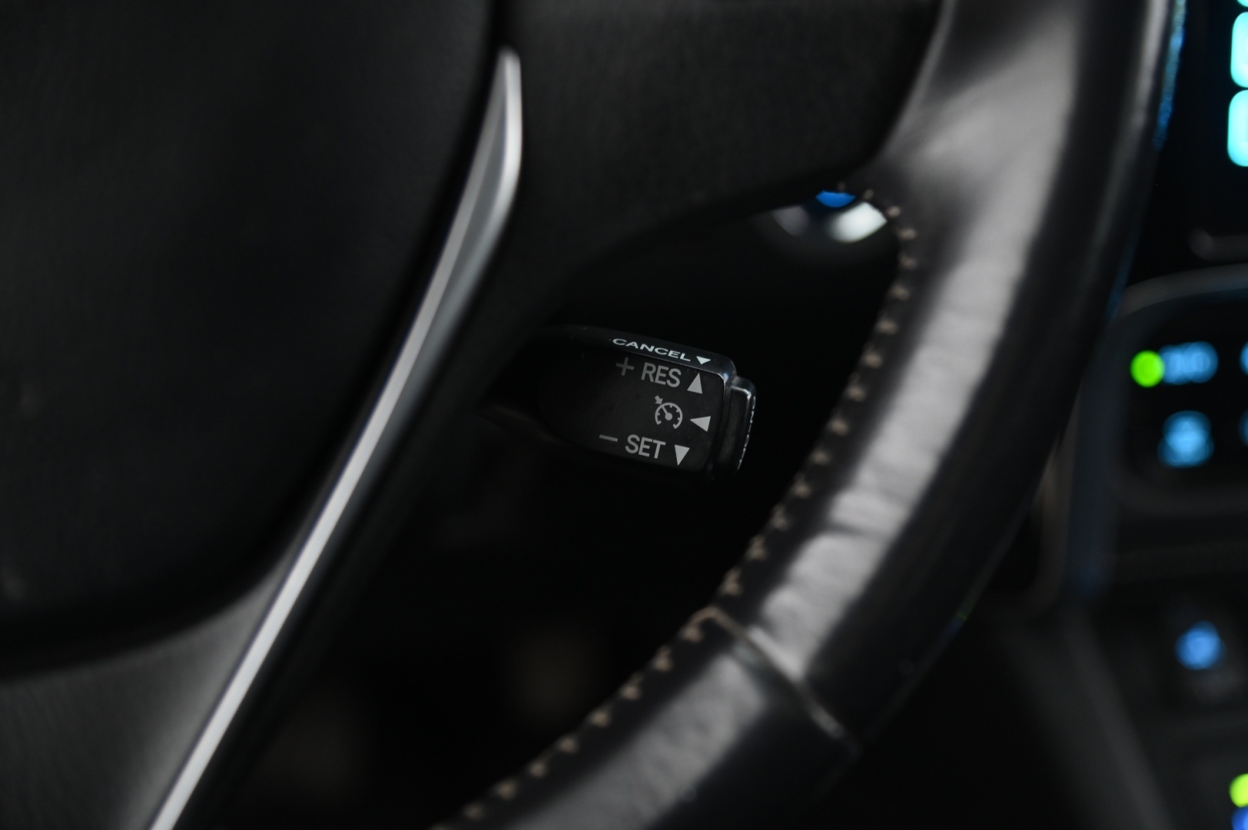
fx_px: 2148
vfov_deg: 21.9
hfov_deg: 32.4
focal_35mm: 62
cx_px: 624
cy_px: 415
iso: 2000
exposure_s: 1/10
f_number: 4
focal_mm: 62
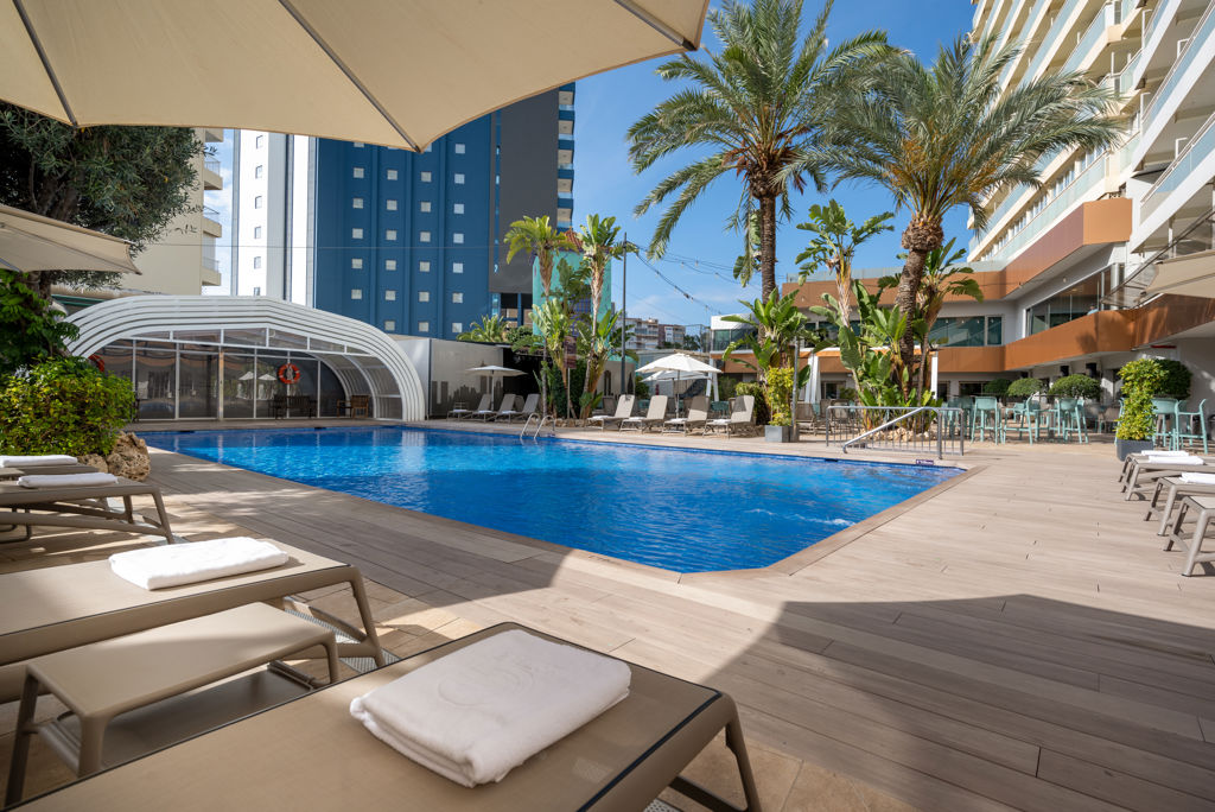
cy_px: 406
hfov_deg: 54.4
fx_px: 1182
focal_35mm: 35
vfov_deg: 37.9
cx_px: 608
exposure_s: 1/500
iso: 100
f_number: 8
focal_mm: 35
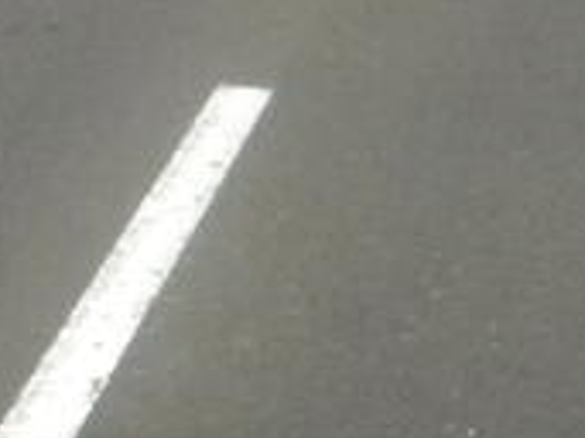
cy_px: -479
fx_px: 2837
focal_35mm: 168
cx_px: 797
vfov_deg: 8.3
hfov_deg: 11.4
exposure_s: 1/2000
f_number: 6.3
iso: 800
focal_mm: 6
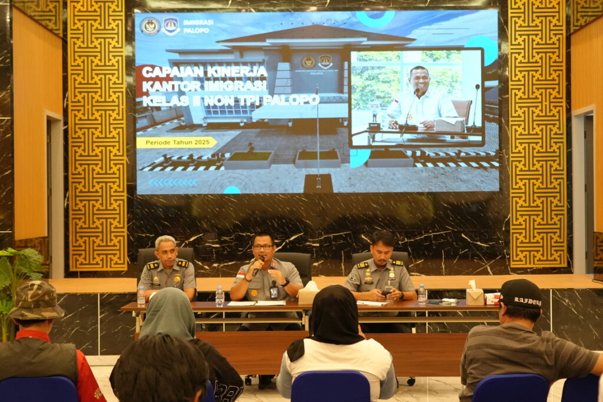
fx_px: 905
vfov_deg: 25.1
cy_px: 201
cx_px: 302
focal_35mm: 54
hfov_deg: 36.9
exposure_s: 1/160
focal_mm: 36
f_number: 4
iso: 4000
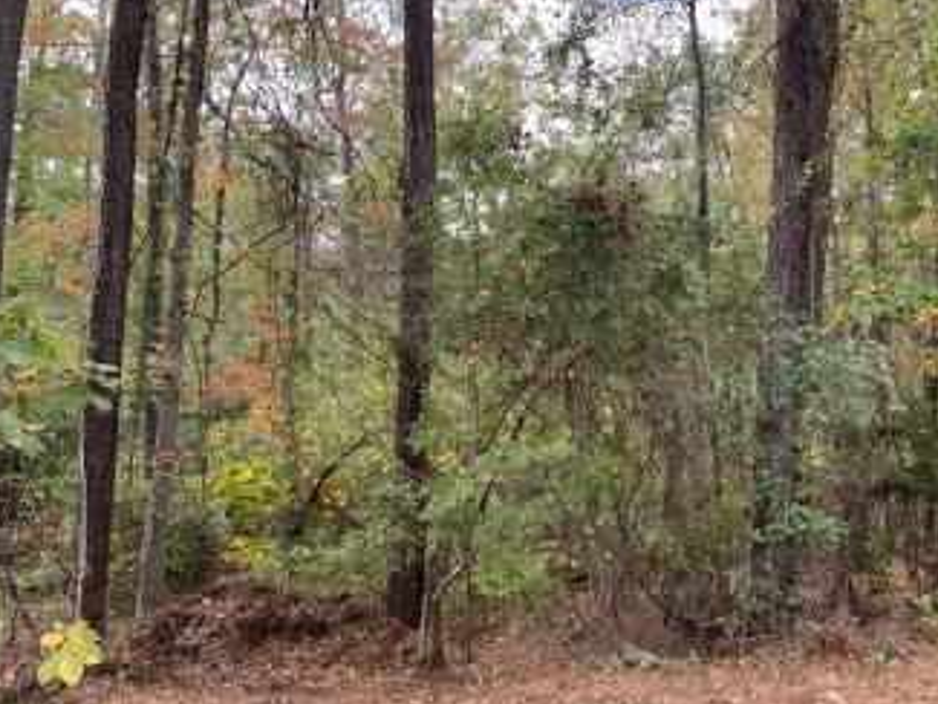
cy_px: 404
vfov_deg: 44.1
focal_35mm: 32
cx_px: 502
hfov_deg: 56.7
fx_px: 867
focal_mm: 4.25
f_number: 1.8
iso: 32
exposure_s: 1/121
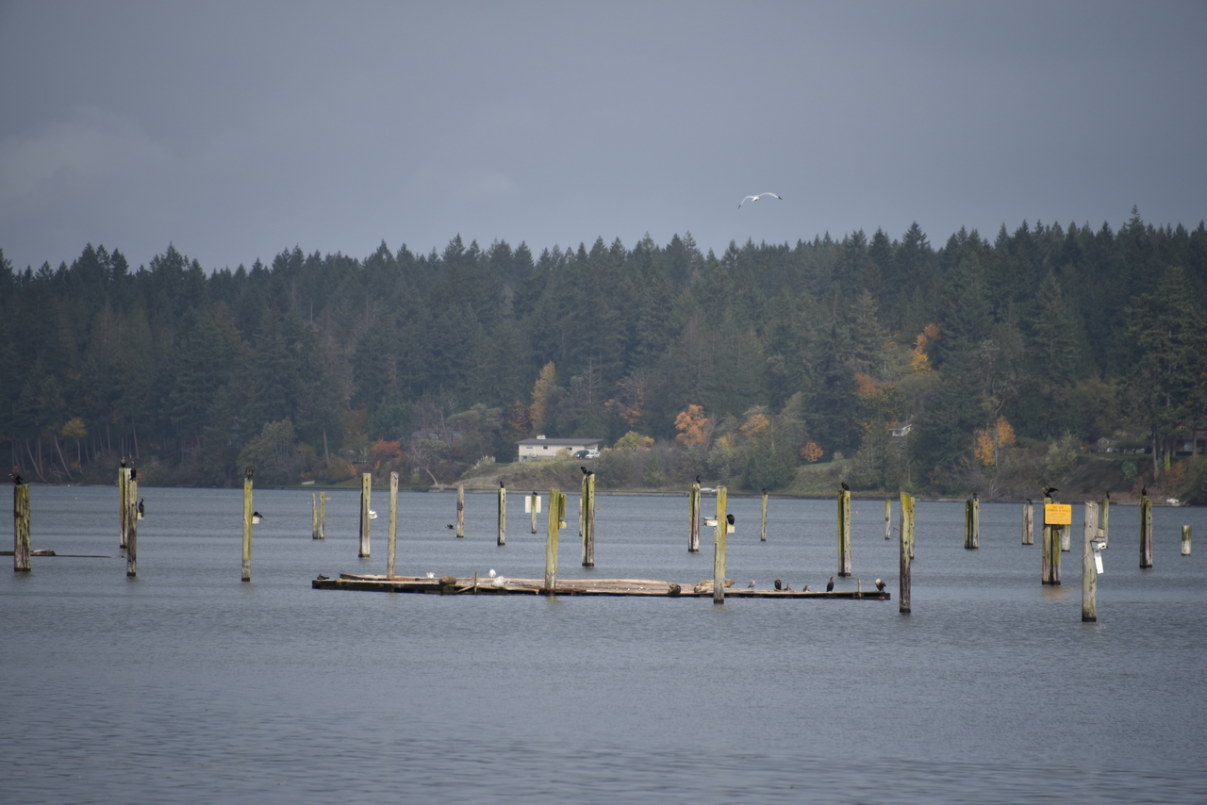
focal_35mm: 300
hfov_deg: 6.9
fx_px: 10060
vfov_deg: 4.6
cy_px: 402
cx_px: 604
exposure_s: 1/640
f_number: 5.6
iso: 110
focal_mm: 300
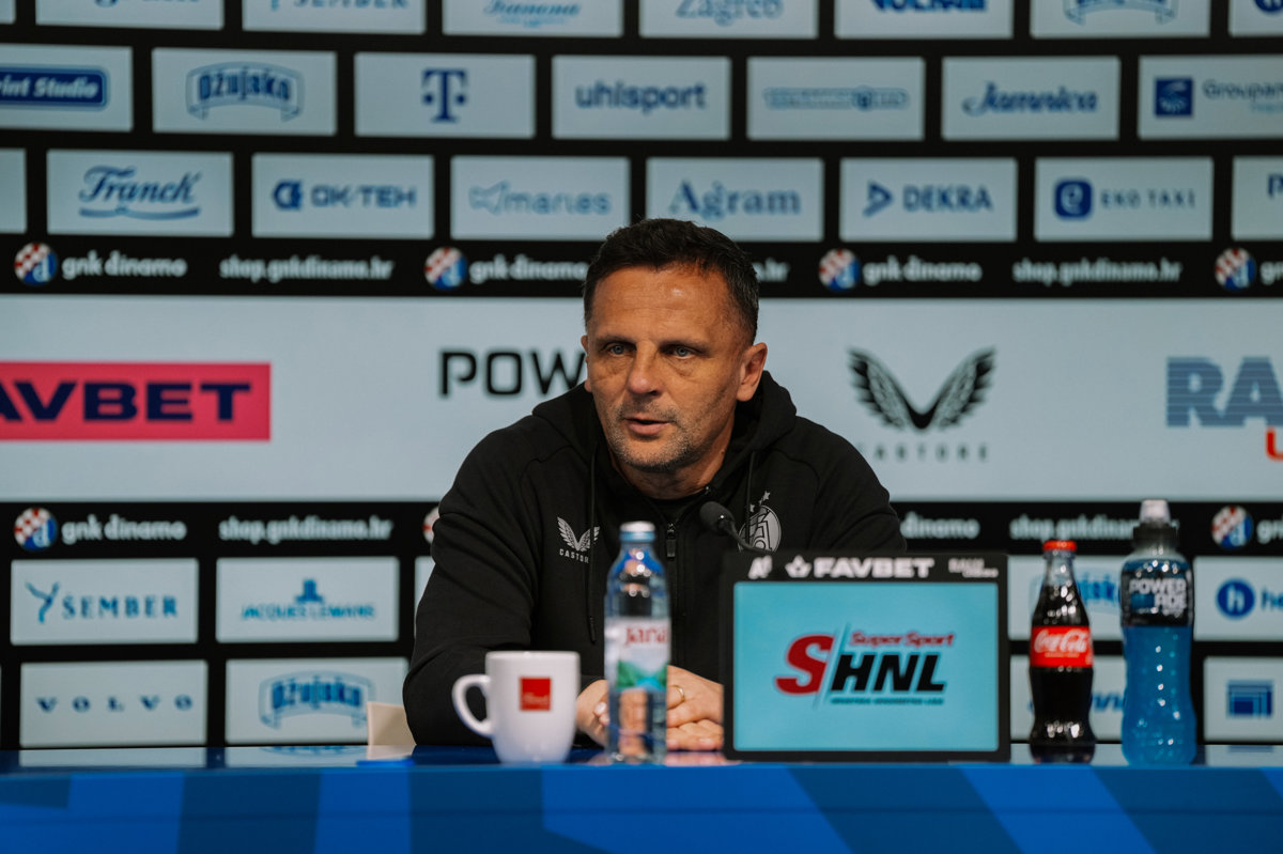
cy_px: 427
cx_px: 642
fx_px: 6590
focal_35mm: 185
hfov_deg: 11.1
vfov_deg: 7.4
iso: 800
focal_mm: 185
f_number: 2.8
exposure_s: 1/400
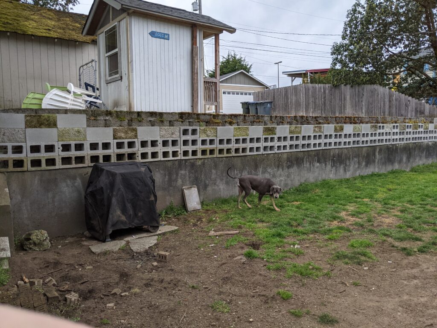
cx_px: 218
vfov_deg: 51.4
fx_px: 341
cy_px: 164
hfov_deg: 65.3
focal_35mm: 27
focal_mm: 4.44
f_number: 1.8
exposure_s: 1/2347
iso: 66
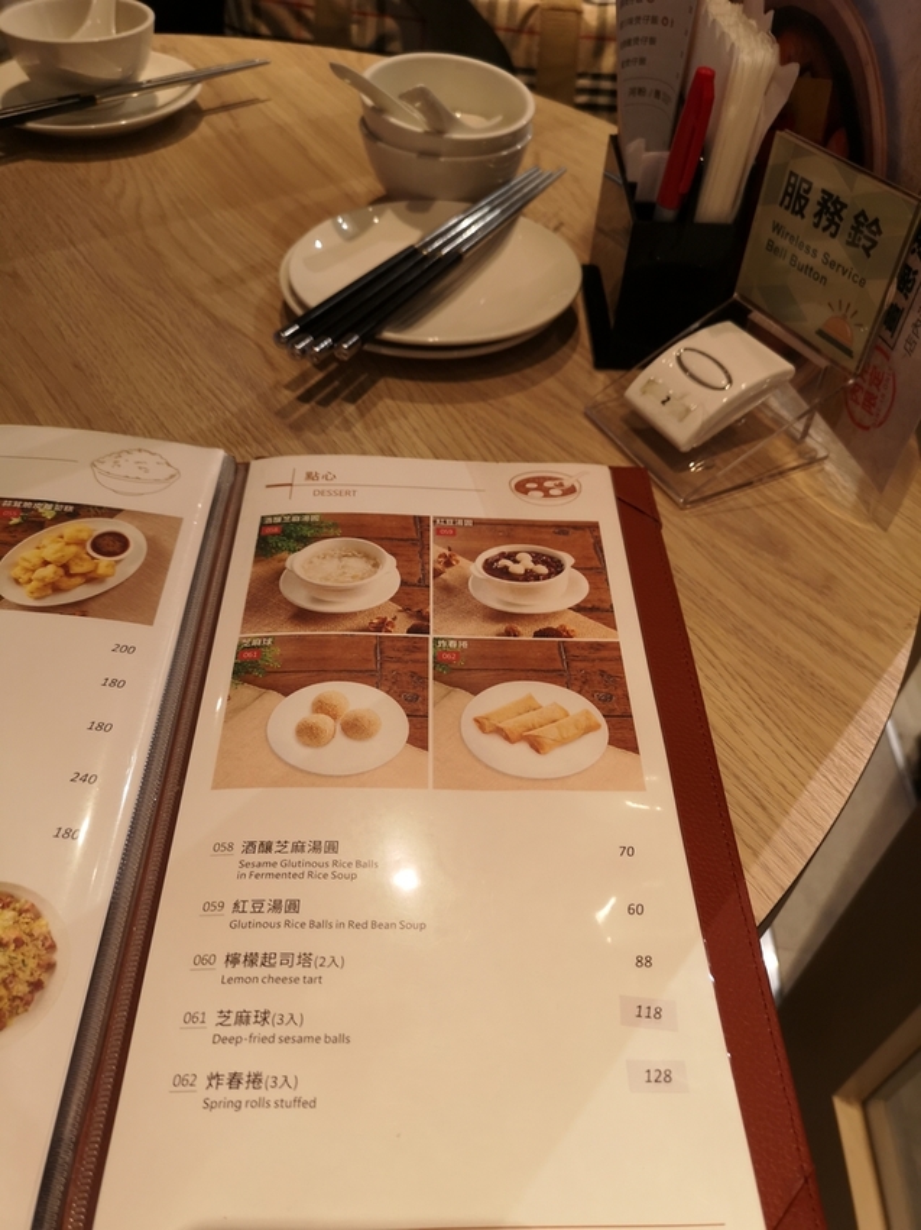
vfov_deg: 65.3
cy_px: 615
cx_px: 460
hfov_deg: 51.3
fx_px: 958
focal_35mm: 27
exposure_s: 1/60
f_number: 1.8
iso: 80
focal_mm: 3.95
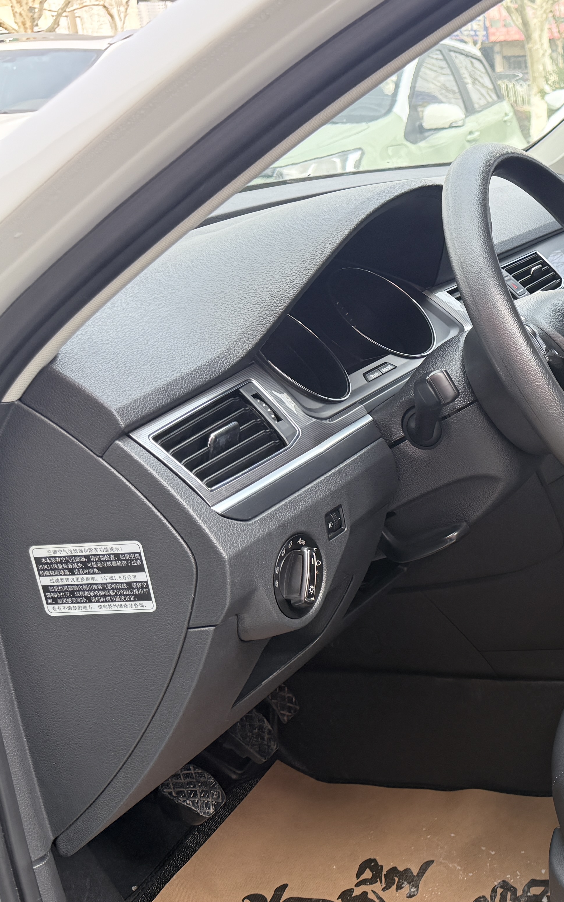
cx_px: 730
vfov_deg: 42.6
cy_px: 457
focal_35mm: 47
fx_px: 1156
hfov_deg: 24.1
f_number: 1.78
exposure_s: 1/278
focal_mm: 6.76
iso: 100
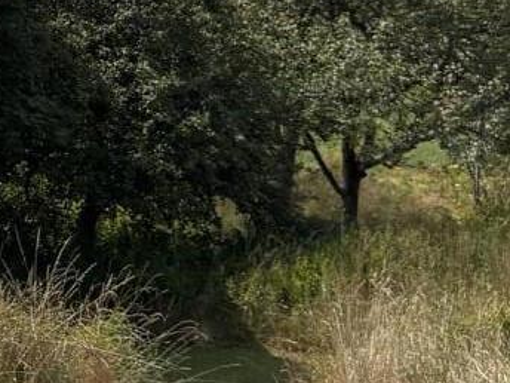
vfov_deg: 9.5
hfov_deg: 11.9
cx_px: -449
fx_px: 2225
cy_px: -211
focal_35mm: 151
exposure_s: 1/6993
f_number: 1.6
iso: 50
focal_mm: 5.96
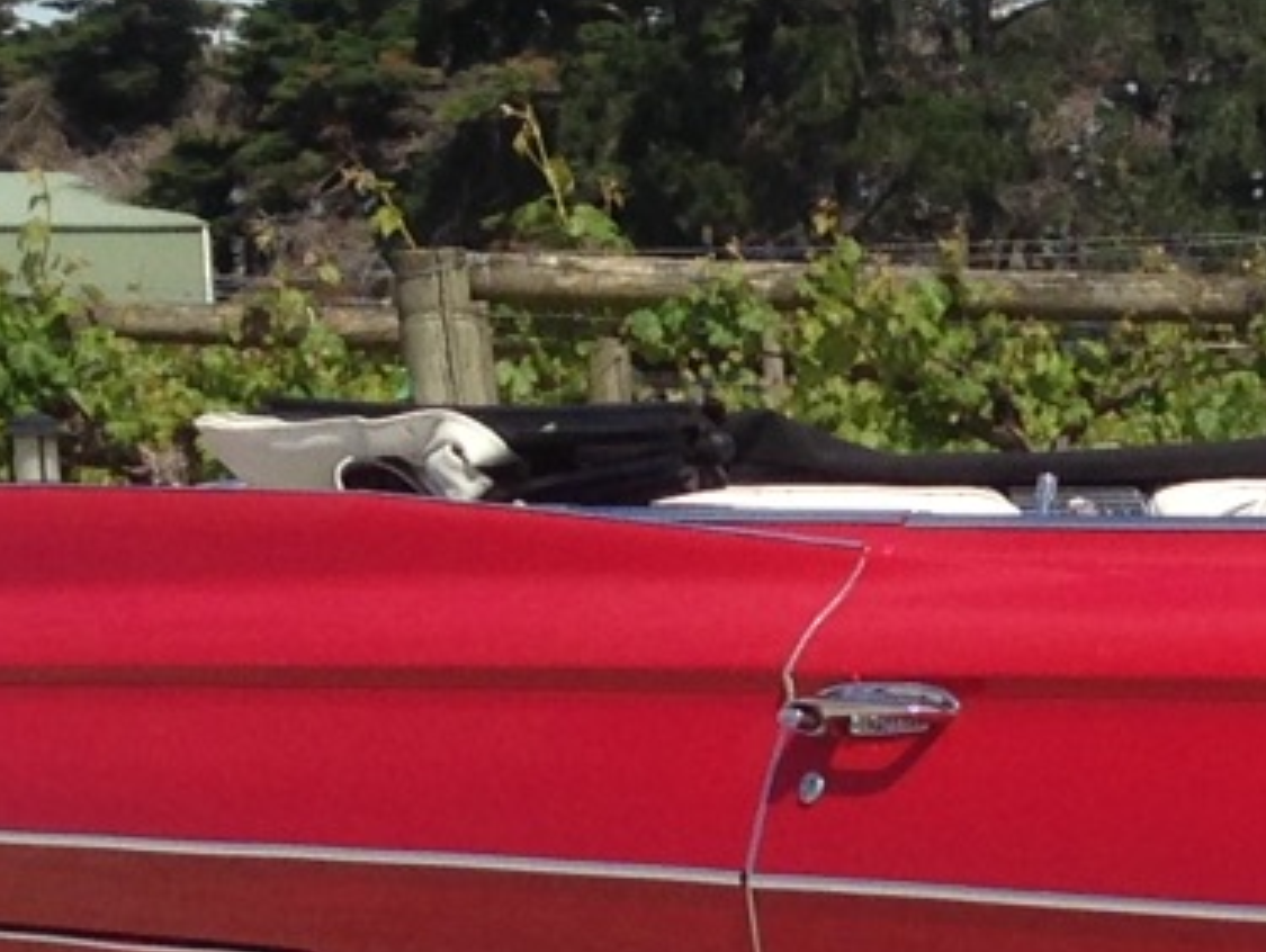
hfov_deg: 10.5
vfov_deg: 8.2
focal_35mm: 180
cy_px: 982
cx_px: 2039
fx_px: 6589
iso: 50
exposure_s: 1/1808
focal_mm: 4.12
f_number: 2.4
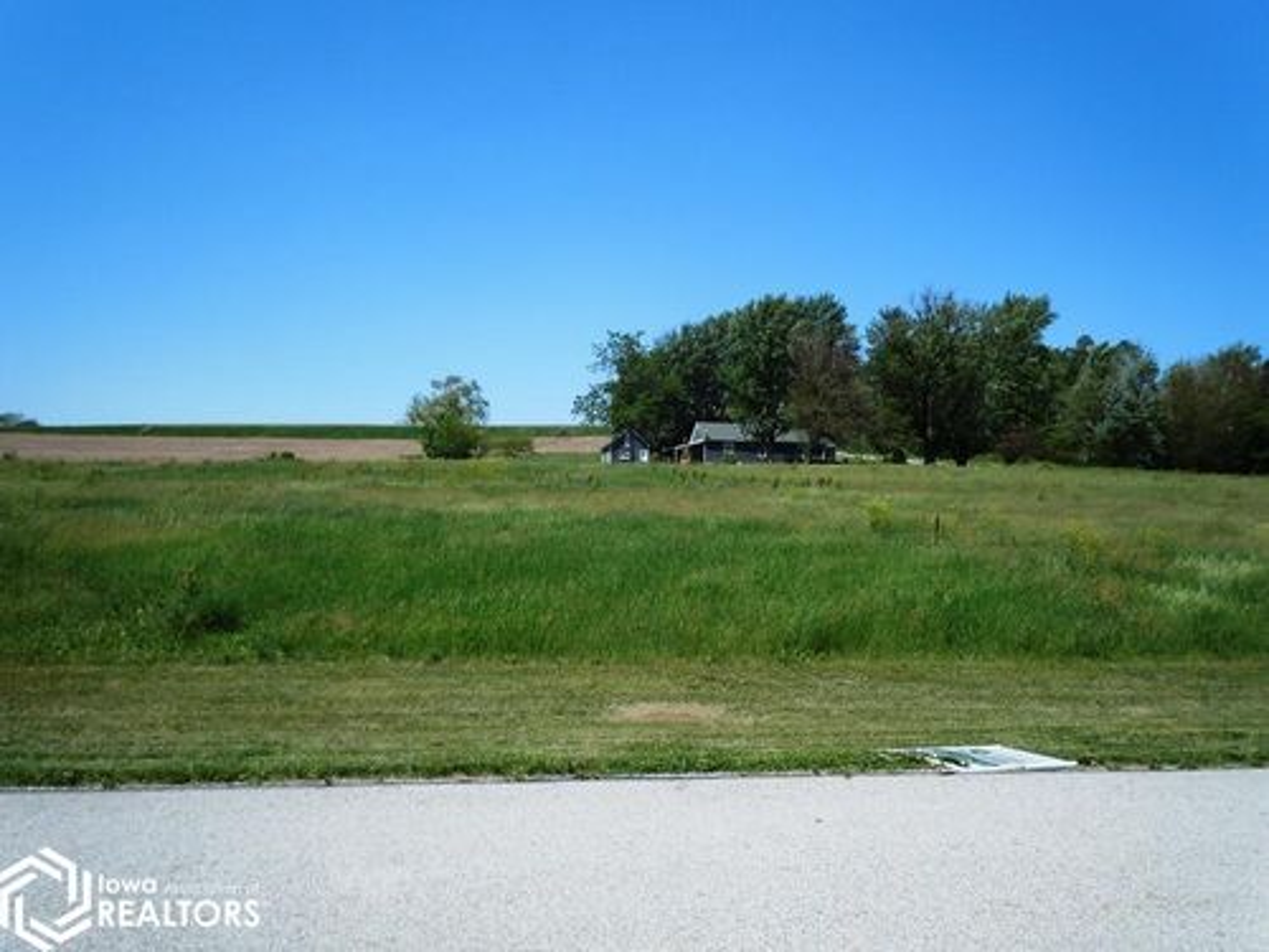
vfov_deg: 49.7
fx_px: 1026
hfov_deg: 63.4
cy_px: 476
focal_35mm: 28
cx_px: 634
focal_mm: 5
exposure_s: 1/1000
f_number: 3.7
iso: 100
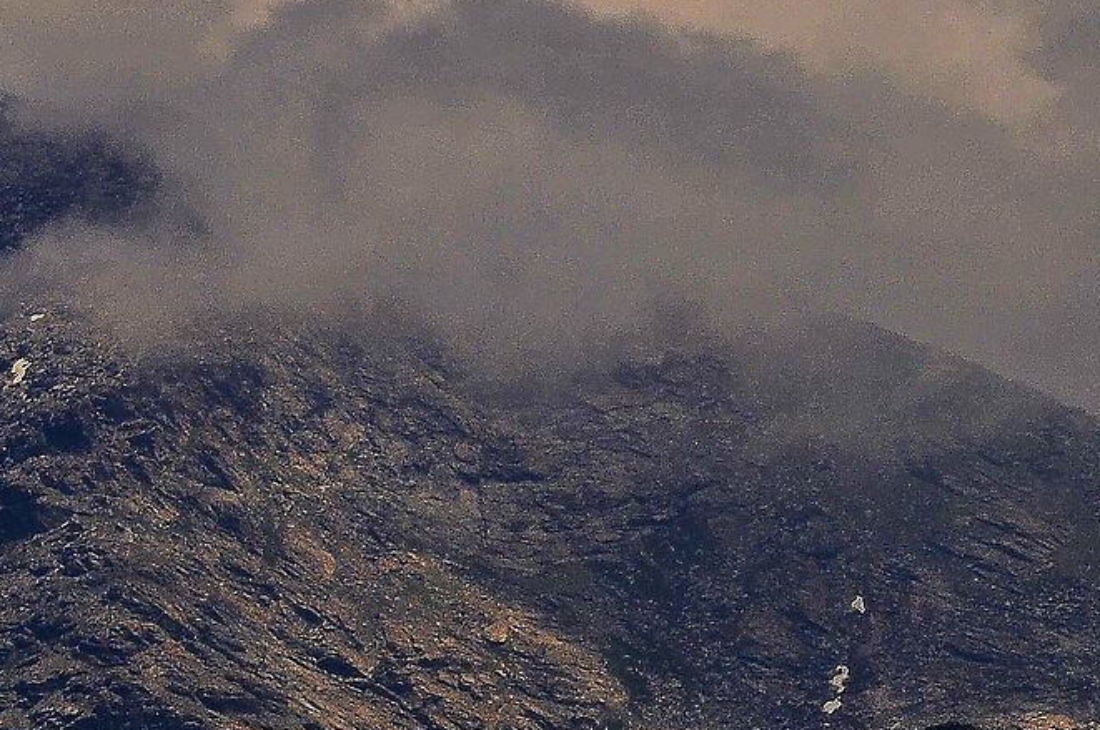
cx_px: -371
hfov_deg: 2.4
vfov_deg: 1.6
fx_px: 26581
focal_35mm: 871
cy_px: 120
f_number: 10
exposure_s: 1/320
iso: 200
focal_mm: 160
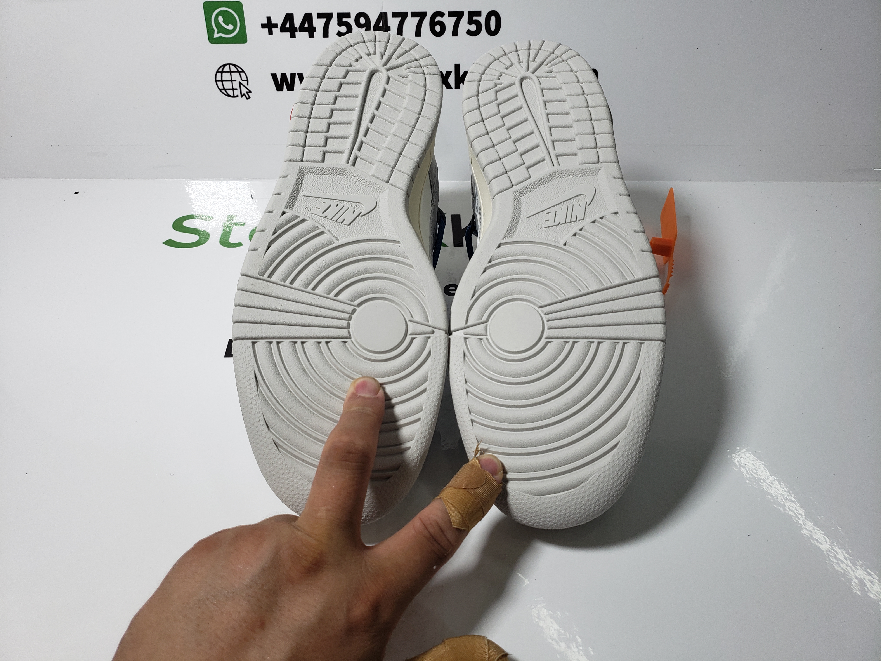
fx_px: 662
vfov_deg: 53.1
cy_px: 330
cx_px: 440
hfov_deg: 67.3
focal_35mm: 26
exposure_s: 1/567
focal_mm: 4.3
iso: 50
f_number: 1.5
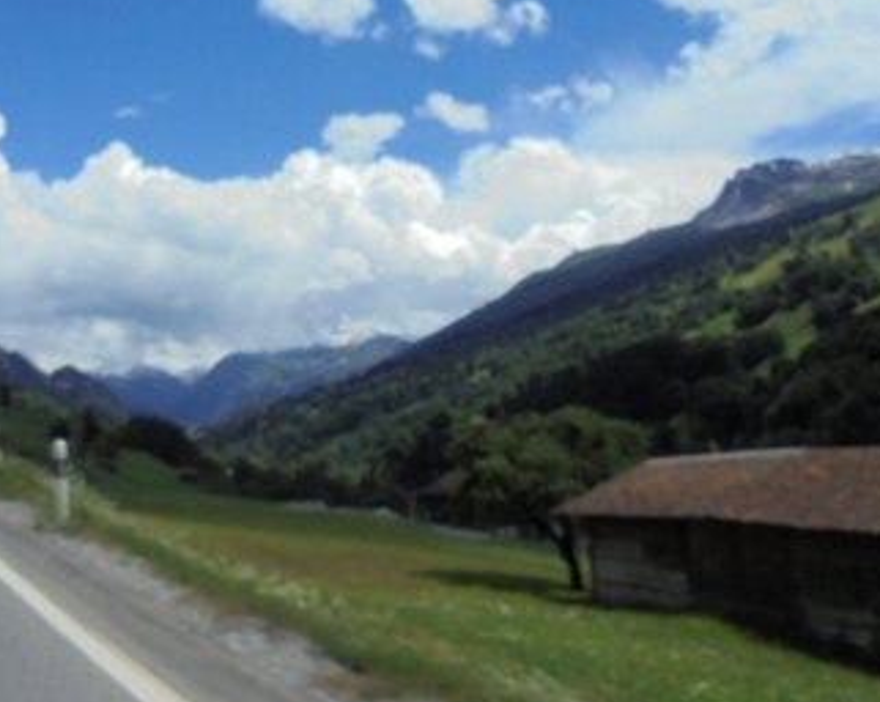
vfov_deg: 39.1
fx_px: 988
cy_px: 318
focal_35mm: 38
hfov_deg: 47.8
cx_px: 373
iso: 160
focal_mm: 4.6
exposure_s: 1/250
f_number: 11.5
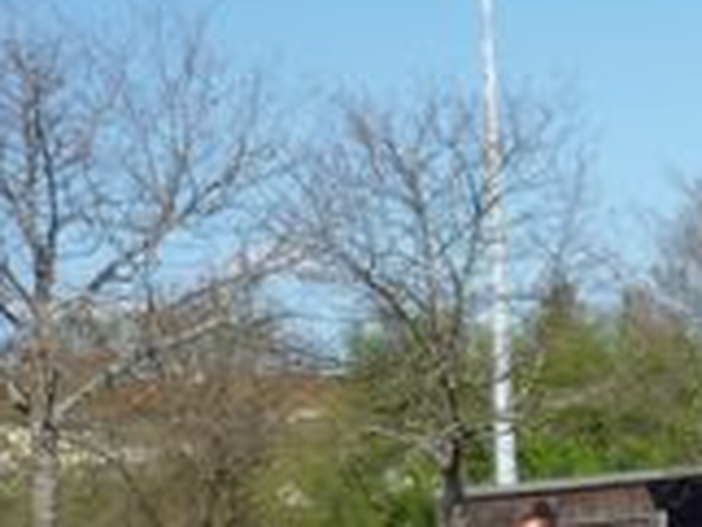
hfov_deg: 12.0
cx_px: 1278
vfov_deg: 9.7
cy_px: 562
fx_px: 3065
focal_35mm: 151
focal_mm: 6.3
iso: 100
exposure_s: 1/160
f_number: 8
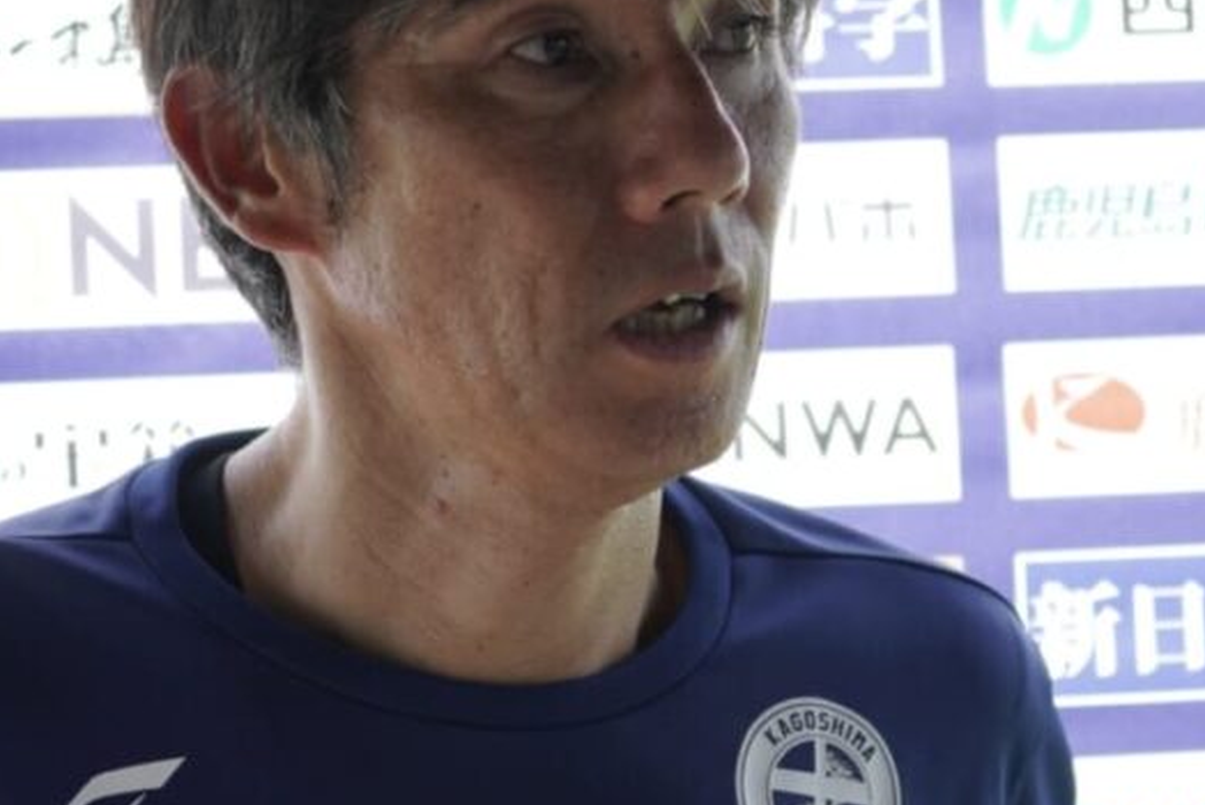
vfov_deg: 6.7
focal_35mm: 205
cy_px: 359
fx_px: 6865
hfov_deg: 10.0
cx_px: 786
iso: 100
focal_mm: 70
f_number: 4.5
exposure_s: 1/125
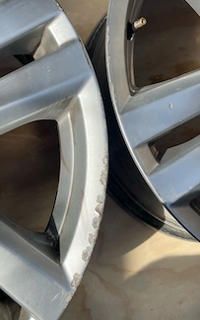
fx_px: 296
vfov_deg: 56.6
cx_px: 79
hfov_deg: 37.2
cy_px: 144
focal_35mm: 34
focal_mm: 4.2
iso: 32
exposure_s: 1/2959
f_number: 1.6
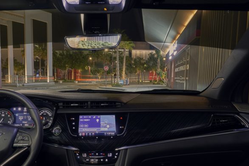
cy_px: 98
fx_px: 194
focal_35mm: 28
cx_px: 102
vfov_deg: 46.2
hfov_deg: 65.0
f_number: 11
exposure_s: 5
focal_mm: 16
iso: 100
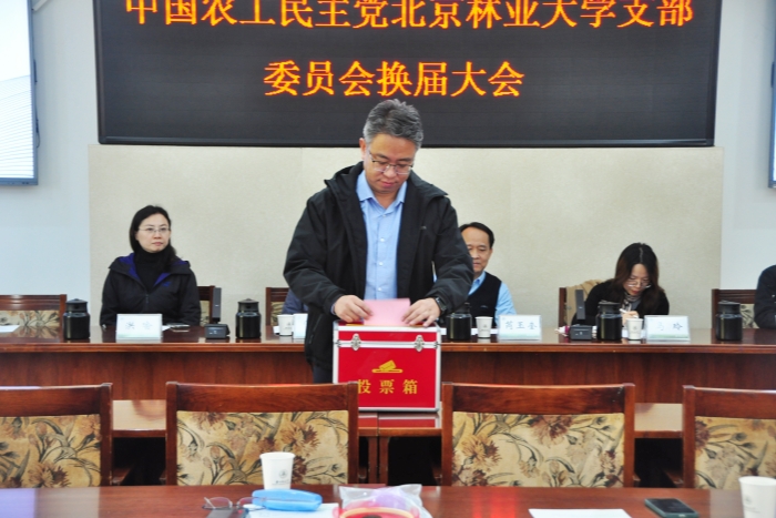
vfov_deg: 18.9
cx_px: 388
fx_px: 1552
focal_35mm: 72
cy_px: 259
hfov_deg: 28.1
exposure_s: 1/40
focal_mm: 48
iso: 800
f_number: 4.5
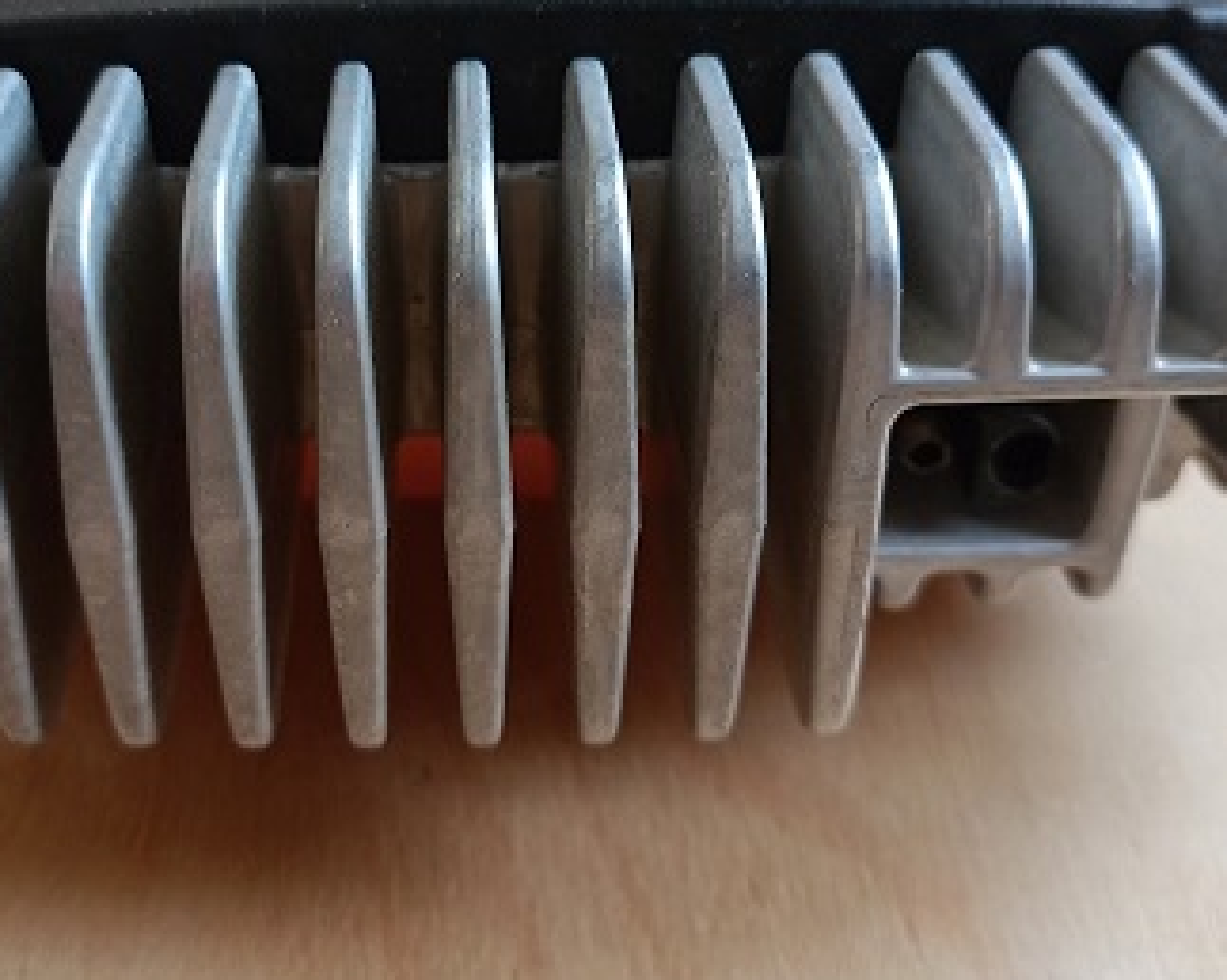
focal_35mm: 49
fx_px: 1778
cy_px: 334
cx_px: 505
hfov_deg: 38.0
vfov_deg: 30.6
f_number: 1.79
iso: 1121
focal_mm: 4.7
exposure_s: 1/50
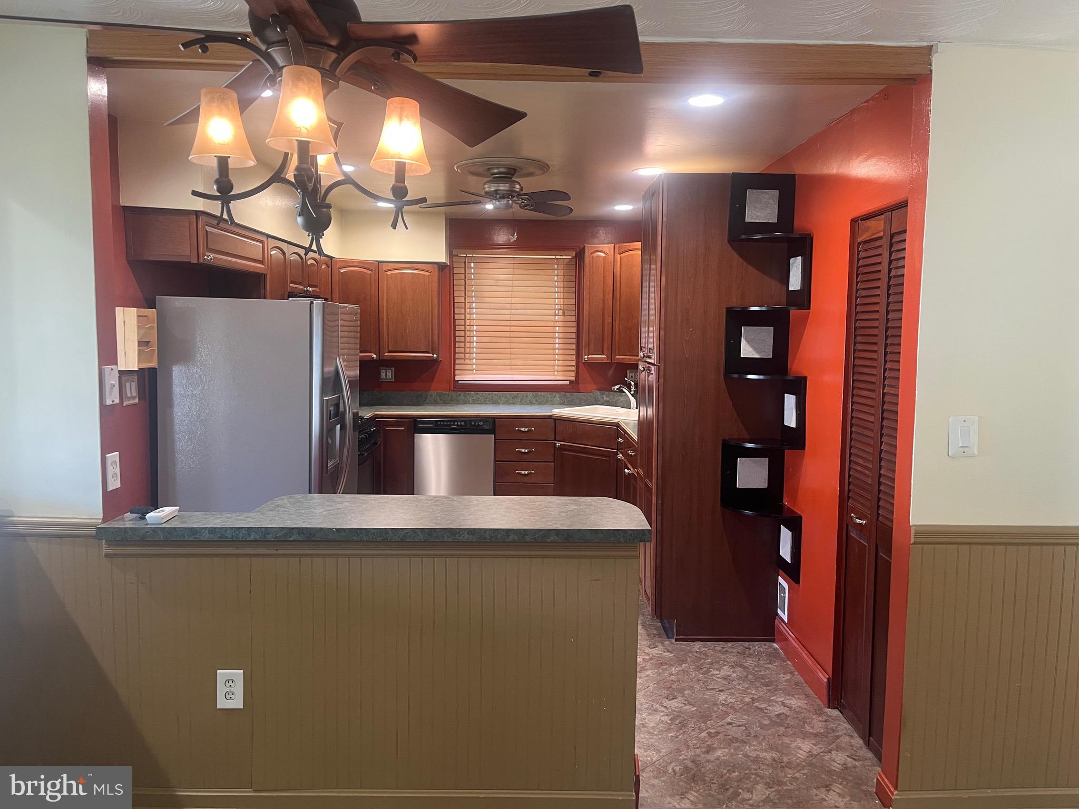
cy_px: 404
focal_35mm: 26
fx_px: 810
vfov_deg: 53.1
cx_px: 540
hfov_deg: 67.3
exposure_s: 1/60
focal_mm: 5.1
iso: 160
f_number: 1.6
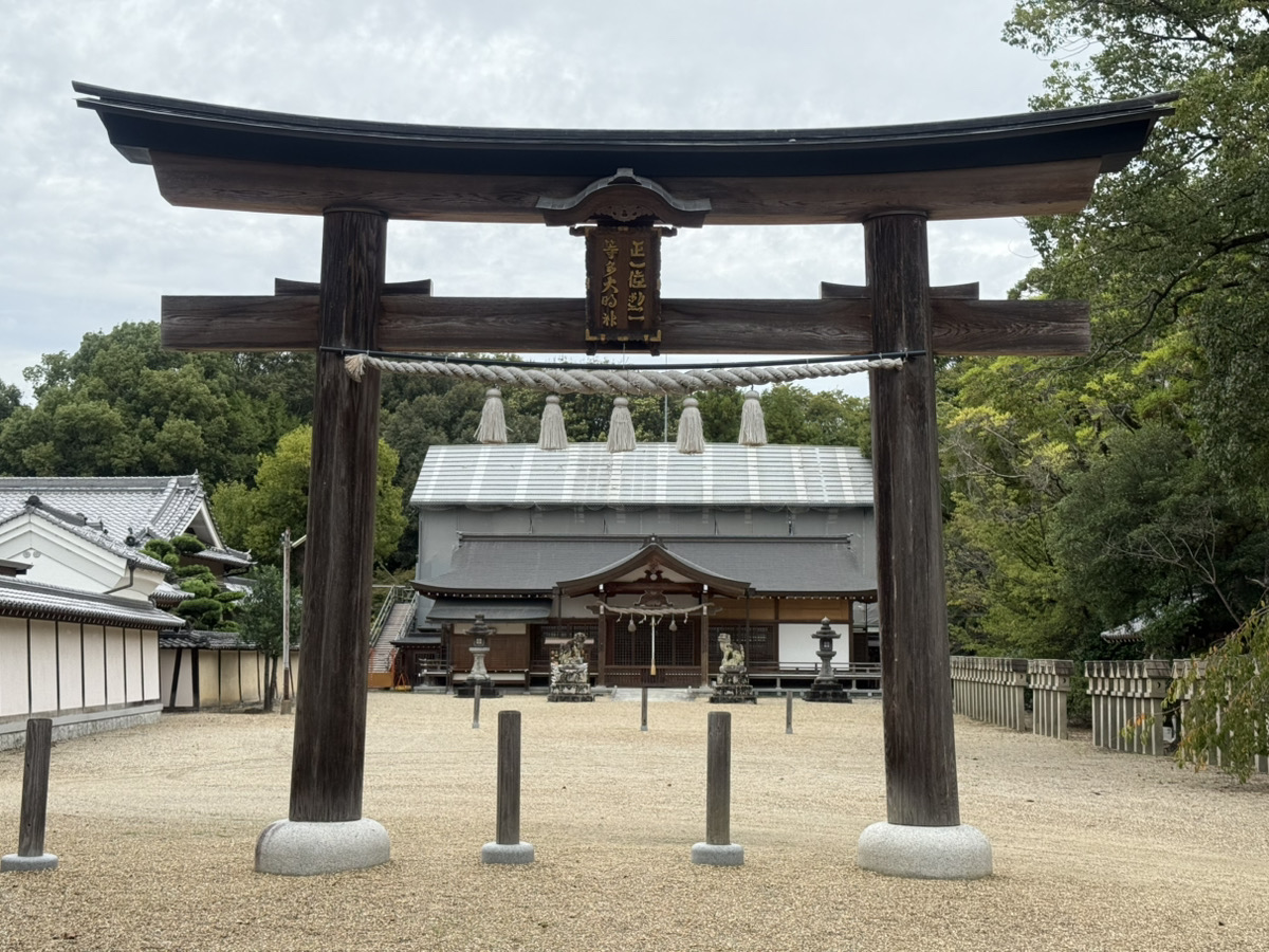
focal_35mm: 48
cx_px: 634
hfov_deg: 39.7
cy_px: 476
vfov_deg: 30.3
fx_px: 1760
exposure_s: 1/1795
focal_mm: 6.76
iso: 80
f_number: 1.78
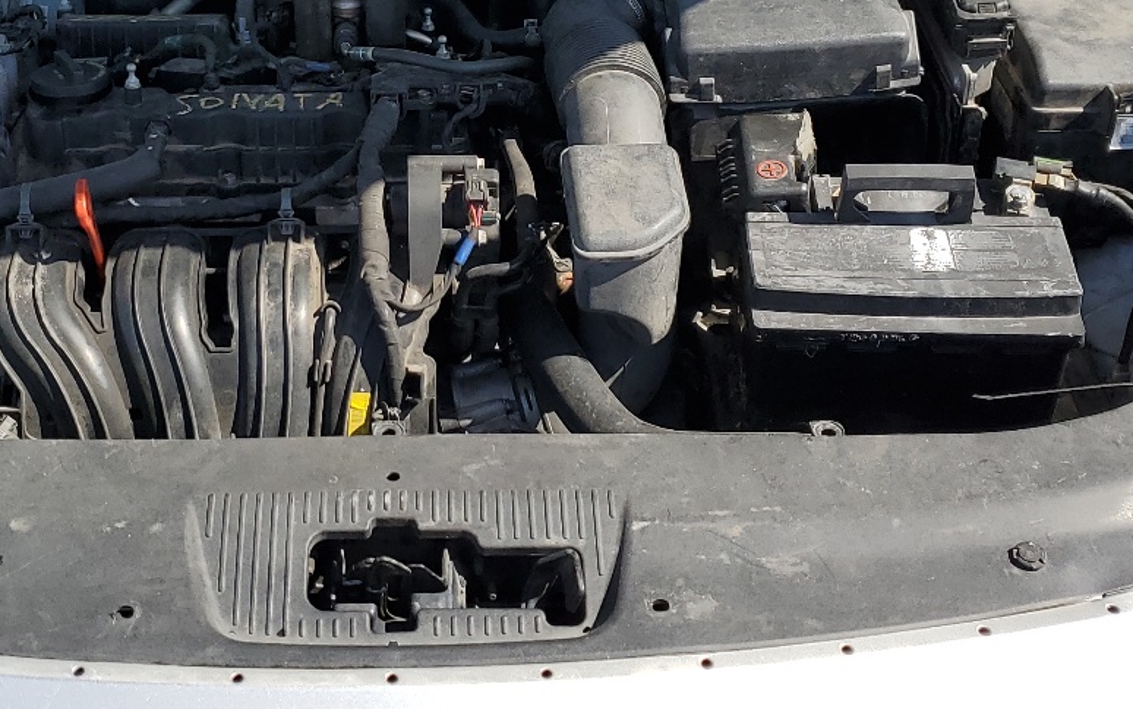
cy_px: 73
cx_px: 436
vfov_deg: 22.2
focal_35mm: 57
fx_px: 1760
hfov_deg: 35.5
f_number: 1.5
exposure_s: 1/2000
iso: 50
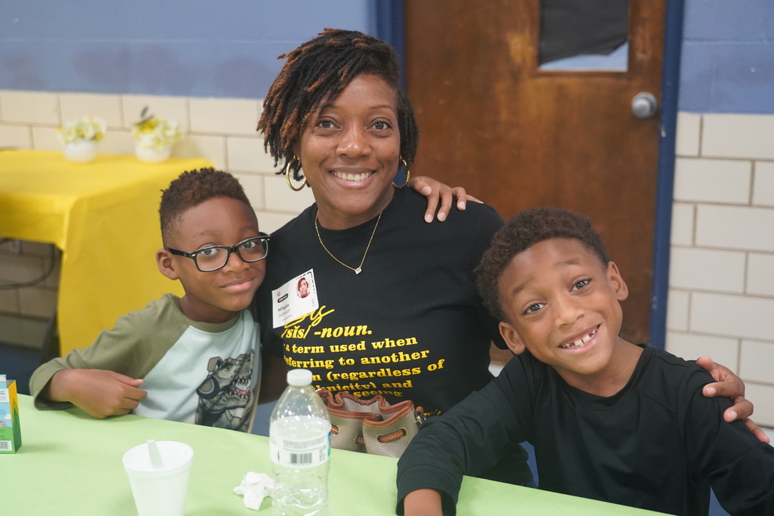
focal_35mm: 45
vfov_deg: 29.9
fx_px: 968
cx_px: 387
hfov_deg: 43.6
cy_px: 258
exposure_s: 1/160
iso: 5000
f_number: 4
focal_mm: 45
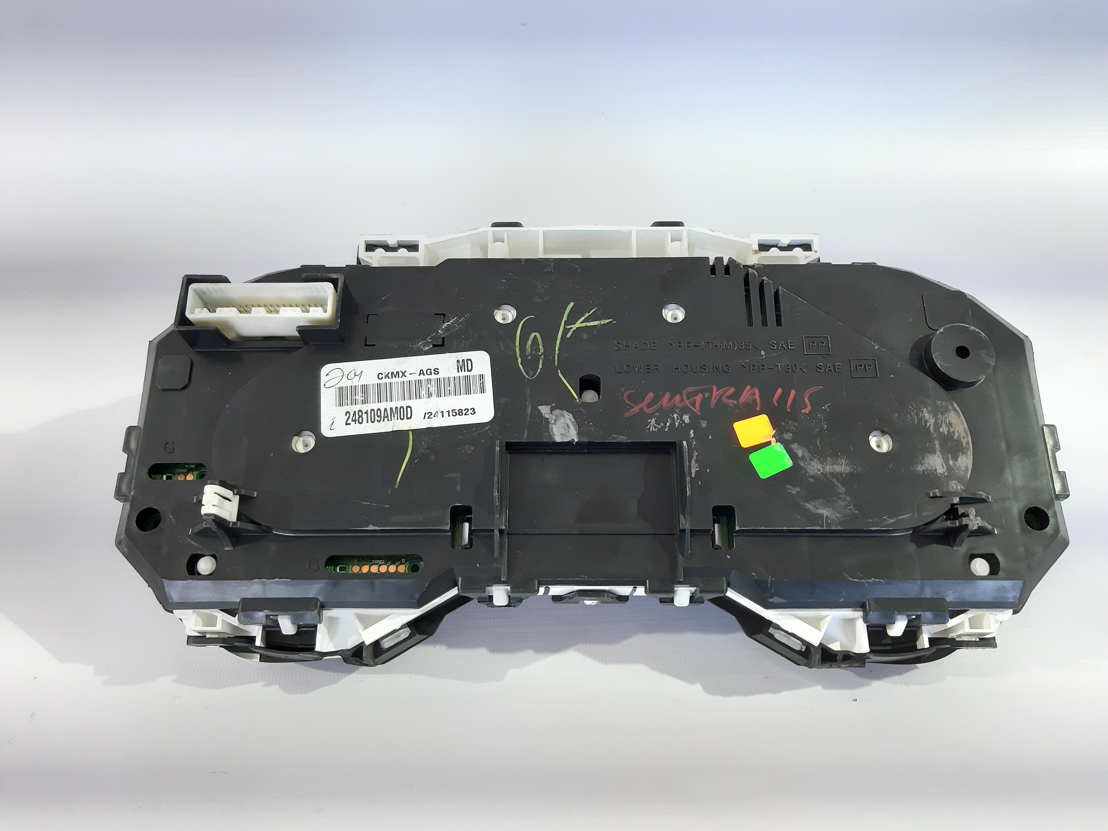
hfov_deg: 65.3
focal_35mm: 27
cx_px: 554
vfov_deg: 51.4
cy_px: 416
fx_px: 864
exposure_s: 1/50
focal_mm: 3.93
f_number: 1.7
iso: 200
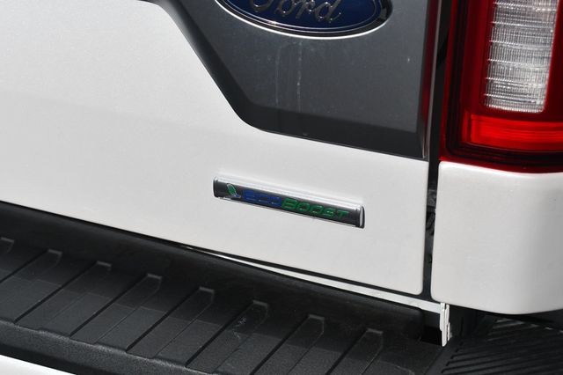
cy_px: 188
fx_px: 1282
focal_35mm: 82
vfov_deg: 16.6
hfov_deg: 24.8
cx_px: 282
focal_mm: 55
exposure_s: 1/400
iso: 100
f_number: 10
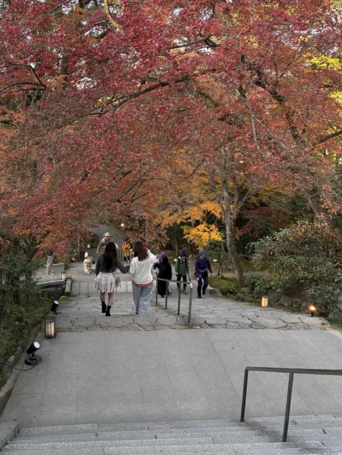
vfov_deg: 51.1
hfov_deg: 39.3
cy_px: 188
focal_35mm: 36
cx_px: 120
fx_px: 474
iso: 125
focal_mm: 5.96
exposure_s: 1/222
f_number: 1.6
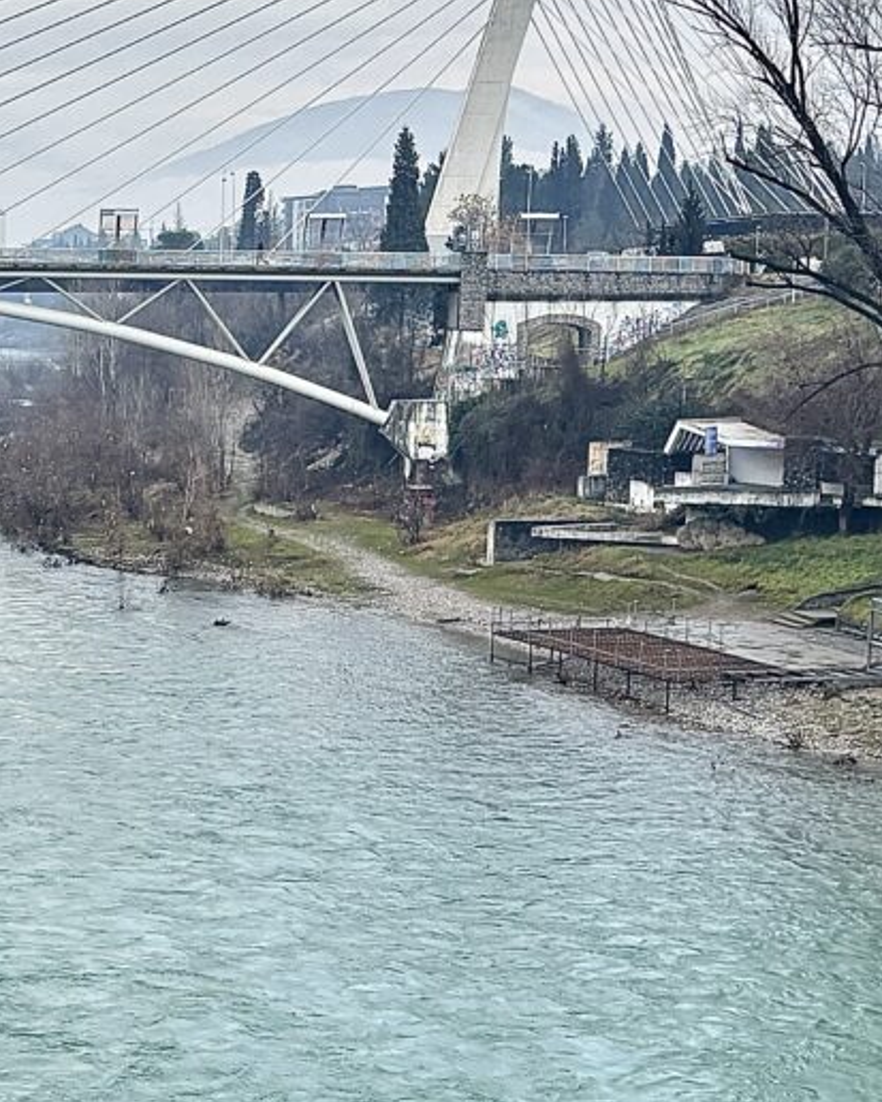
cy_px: 532
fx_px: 1925
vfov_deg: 31.9
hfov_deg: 24.5
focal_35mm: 59
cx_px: -19
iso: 50
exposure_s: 1/1337
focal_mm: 5.96
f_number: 1.6
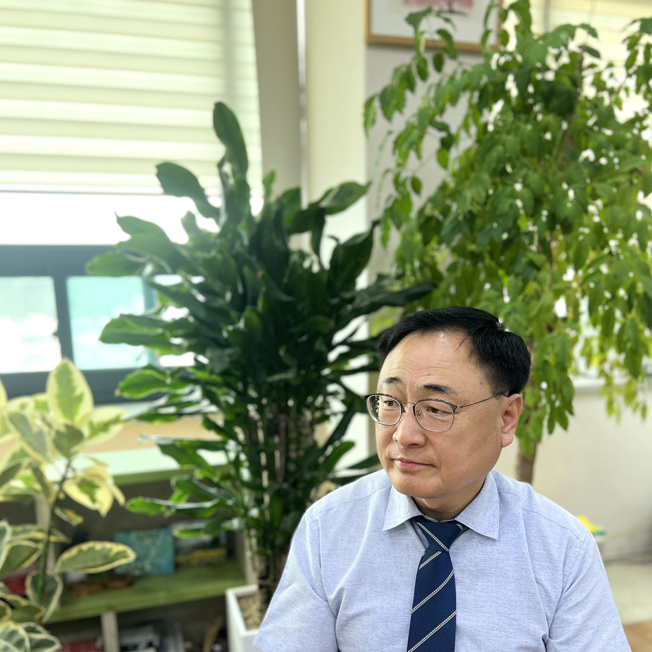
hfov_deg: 52.5
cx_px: 325
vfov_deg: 51.9
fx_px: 661
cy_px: 411
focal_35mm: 31
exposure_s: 1/60
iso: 64
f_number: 1.5
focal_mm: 5.7
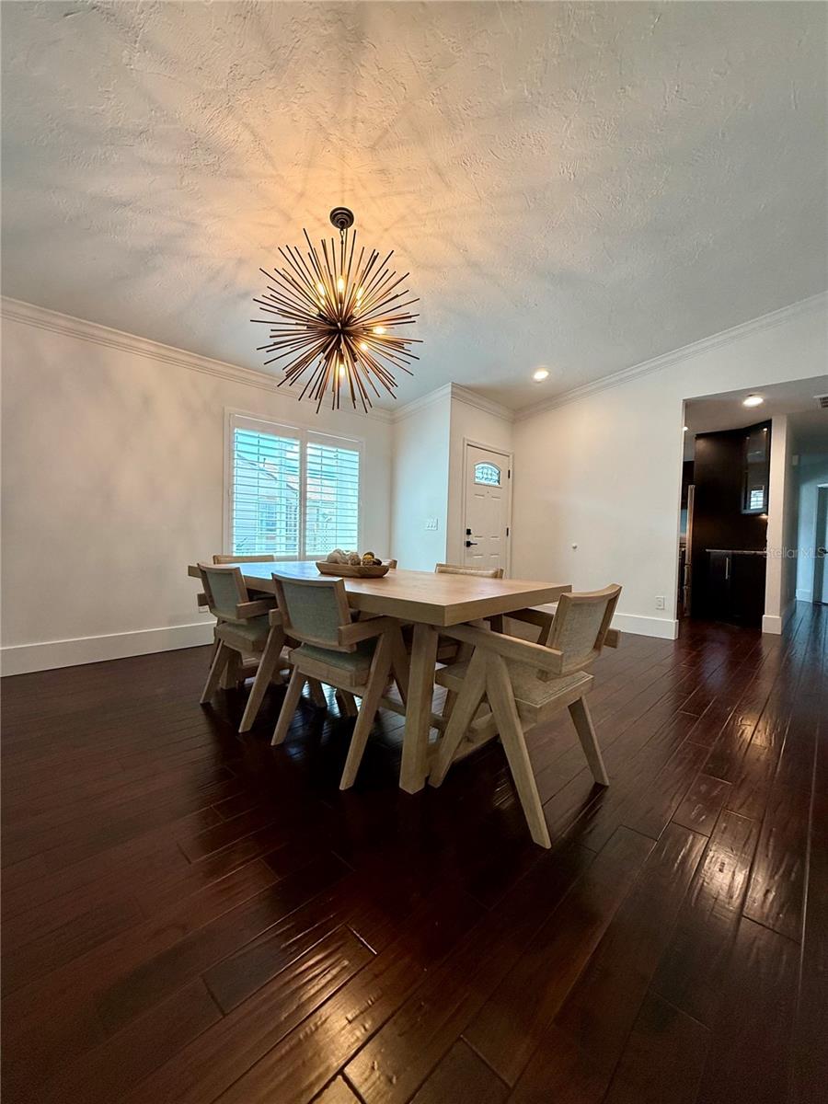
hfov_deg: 85.7
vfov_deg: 102.1
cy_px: 552
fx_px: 446
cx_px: 414
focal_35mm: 14
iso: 160
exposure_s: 1/120
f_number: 2.2
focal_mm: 2.22
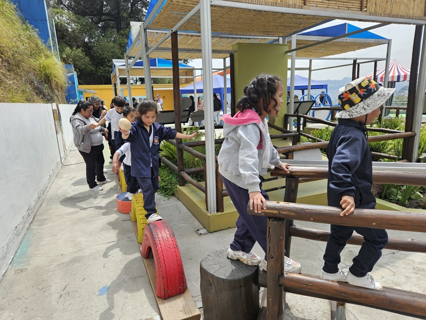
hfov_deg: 73.9
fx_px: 283
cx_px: 213
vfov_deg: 58.9
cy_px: 160
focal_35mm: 23
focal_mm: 5.4
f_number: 1.8
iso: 25
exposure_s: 1/989
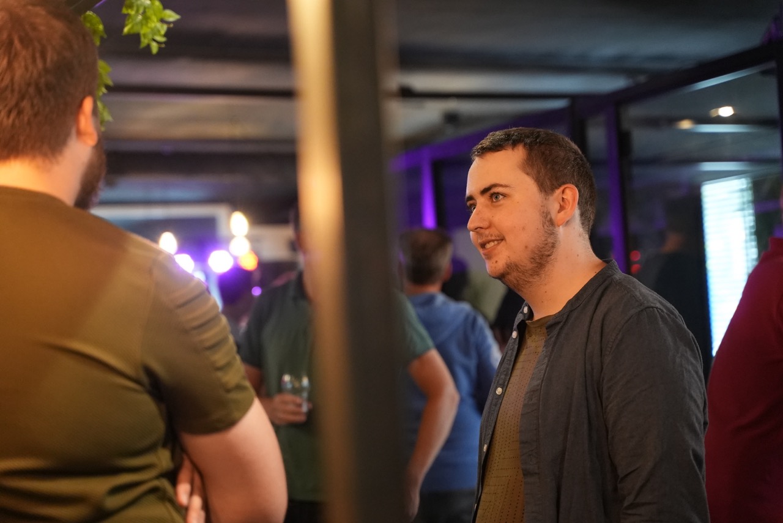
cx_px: 392
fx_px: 1632
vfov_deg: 18.2
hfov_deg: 27.0
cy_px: 262
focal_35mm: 75
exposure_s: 1/125
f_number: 3.5
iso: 6400
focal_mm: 75
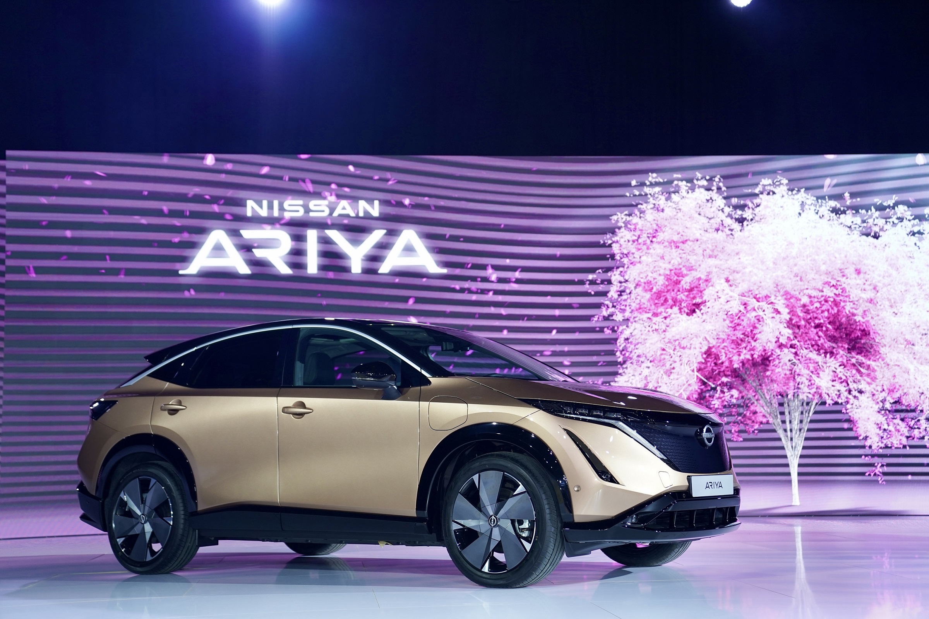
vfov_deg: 26.5
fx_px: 1316
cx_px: 464
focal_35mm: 51
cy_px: 310
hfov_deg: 38.9
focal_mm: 51
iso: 400
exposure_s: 1/125
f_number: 2.8
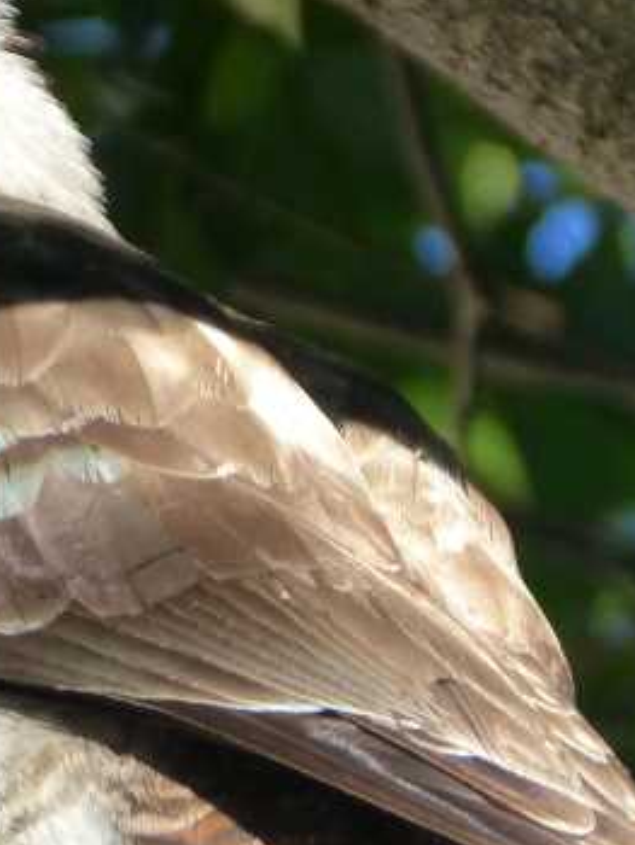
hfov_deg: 2.2
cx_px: -261
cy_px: 464
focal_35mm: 672
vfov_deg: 2.9
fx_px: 16416
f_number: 3.8
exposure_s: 1/100
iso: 160
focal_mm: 35.3
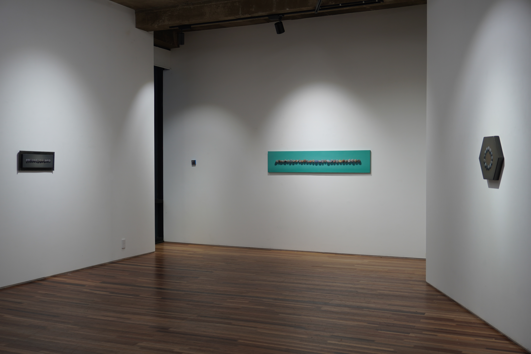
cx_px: 266
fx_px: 575
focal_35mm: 39
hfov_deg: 49.6
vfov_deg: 34.2
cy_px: 177
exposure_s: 1/40
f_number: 4.5
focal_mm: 26
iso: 100
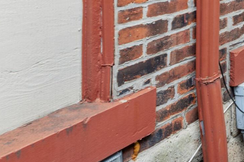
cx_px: 397
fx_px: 386
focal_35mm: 57
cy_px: -77
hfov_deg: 24.2
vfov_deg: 20.5
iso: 400
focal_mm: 14
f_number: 13
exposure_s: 1
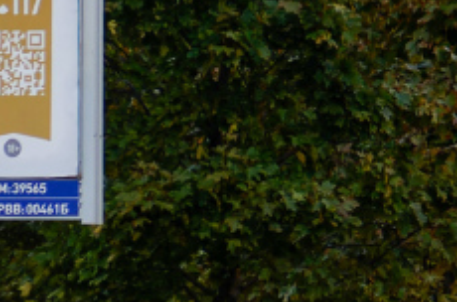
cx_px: 1097
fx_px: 10507
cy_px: 196
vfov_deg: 1.6
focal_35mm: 830
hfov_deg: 2.5
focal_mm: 98
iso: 400
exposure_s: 1/200
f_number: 4.5
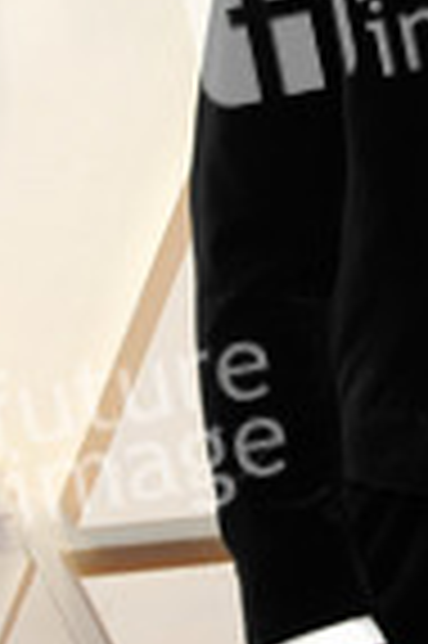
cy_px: 225
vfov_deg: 8.7
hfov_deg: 5.7
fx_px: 4254
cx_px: 547
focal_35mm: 238
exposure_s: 1/200
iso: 1250
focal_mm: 85
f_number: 8
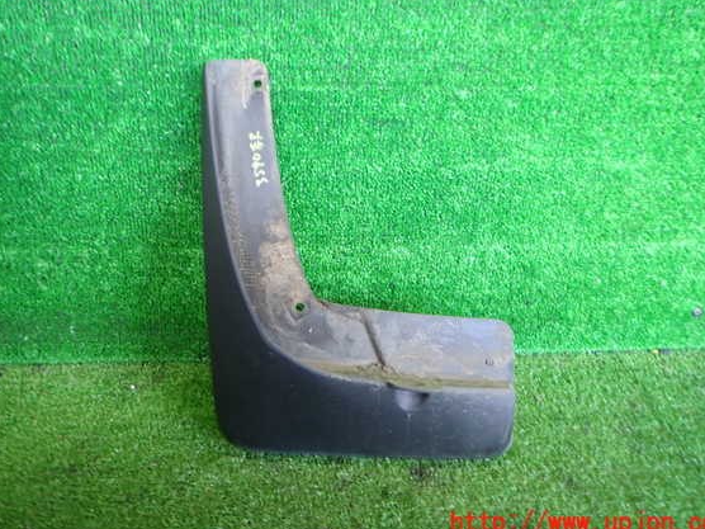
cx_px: 356
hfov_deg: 65.3
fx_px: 550
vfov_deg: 51.3
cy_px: 254
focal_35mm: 27
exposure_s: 1/50
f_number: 2
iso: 200
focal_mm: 4.5
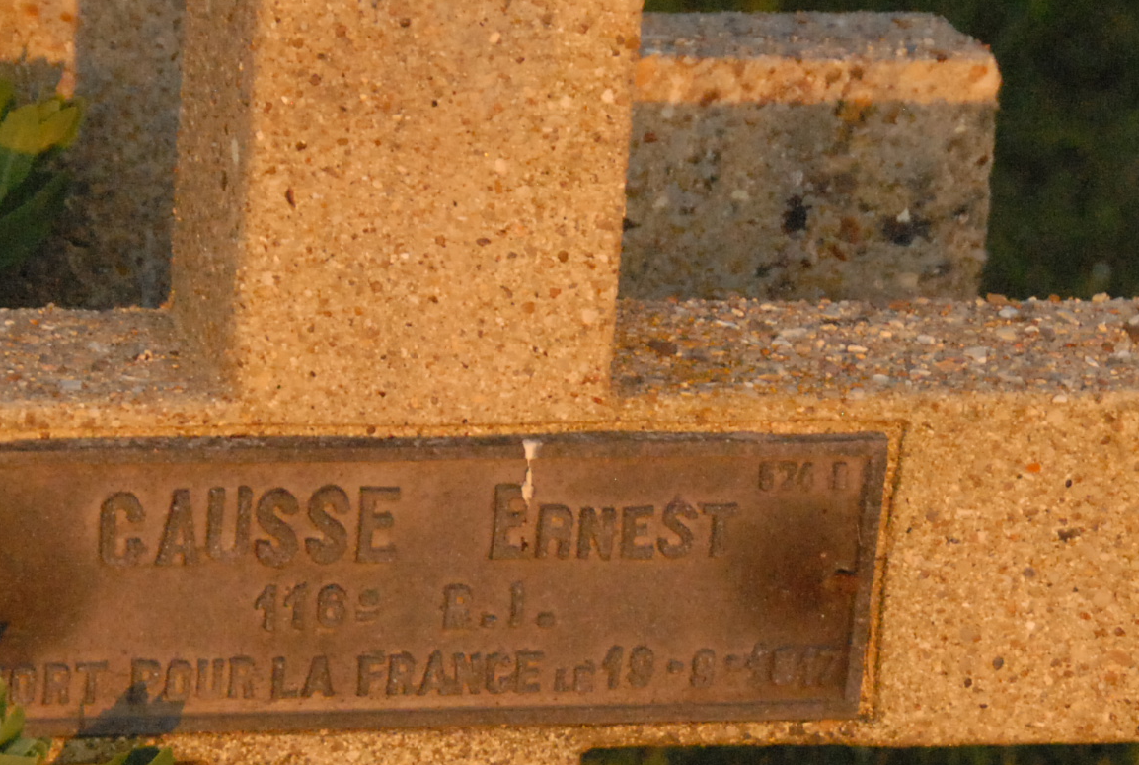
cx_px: 550
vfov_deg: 4.9
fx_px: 8950
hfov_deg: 7.3
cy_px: 560
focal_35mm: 282
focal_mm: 75
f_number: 7.1
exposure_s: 1/1250
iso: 1600
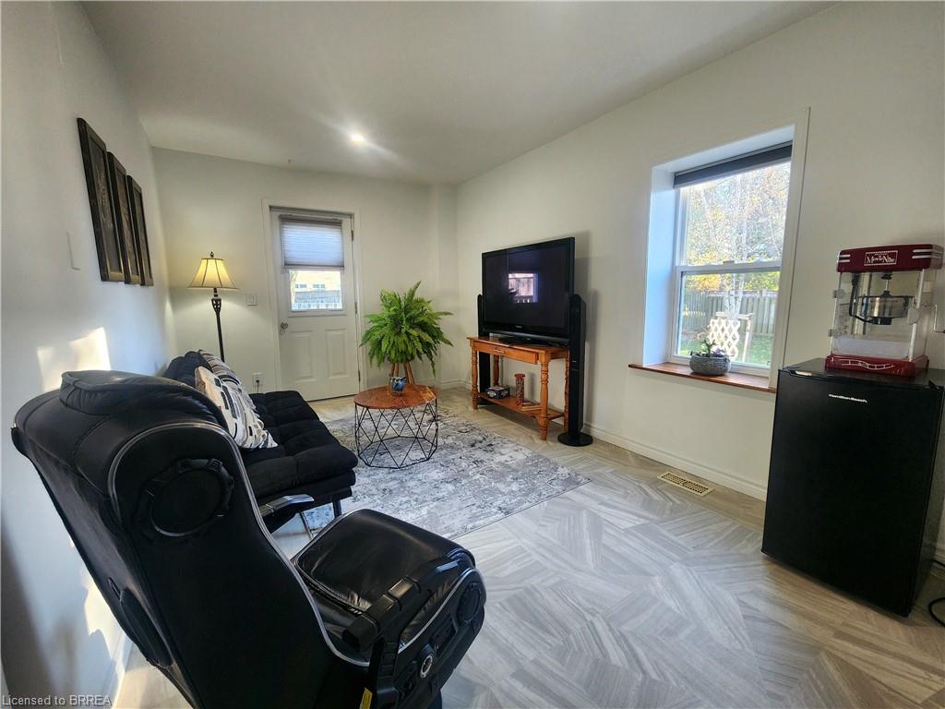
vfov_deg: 89.9
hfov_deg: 106.2
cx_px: 472
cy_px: 354
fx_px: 355
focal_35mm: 13
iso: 160
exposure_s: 1/60.2
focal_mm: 2.2
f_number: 2.2
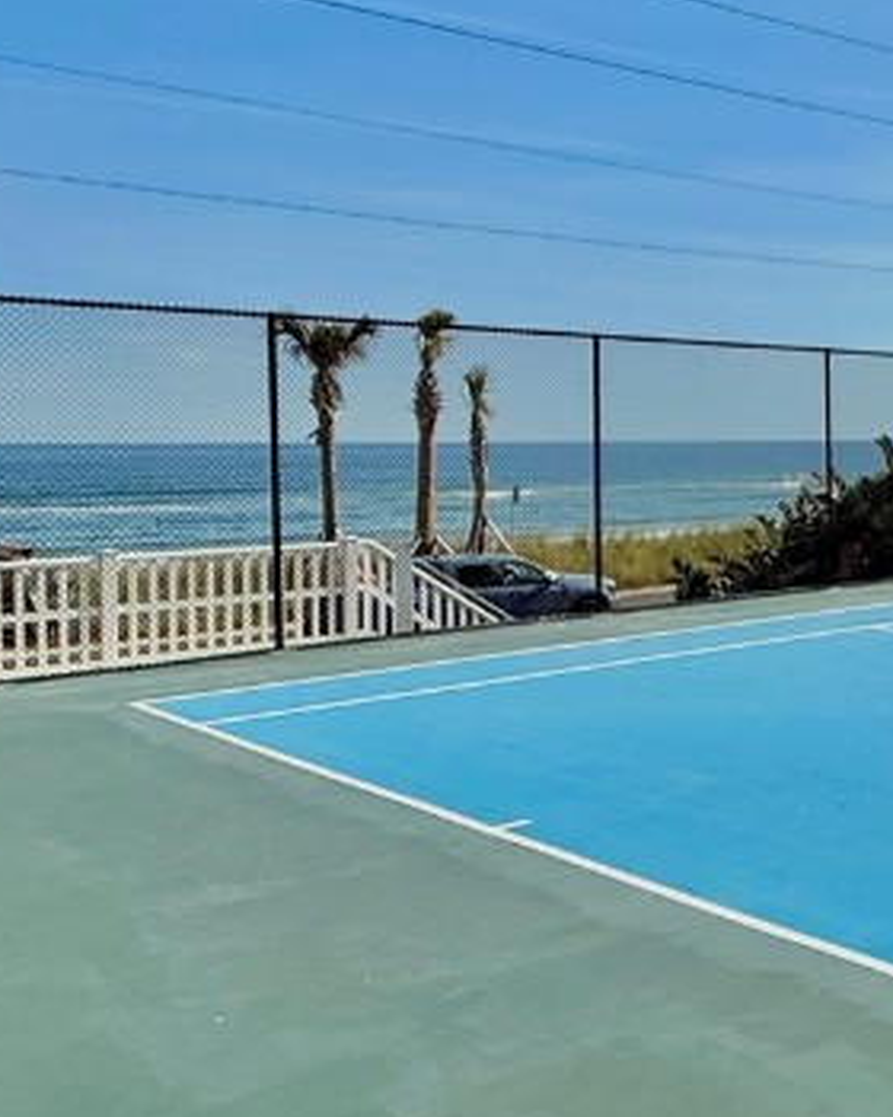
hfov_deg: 27.8
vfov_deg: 45.5
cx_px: 1279
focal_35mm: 40
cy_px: 447
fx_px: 1321
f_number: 2.2
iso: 50
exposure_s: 1/6173
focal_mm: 2.22
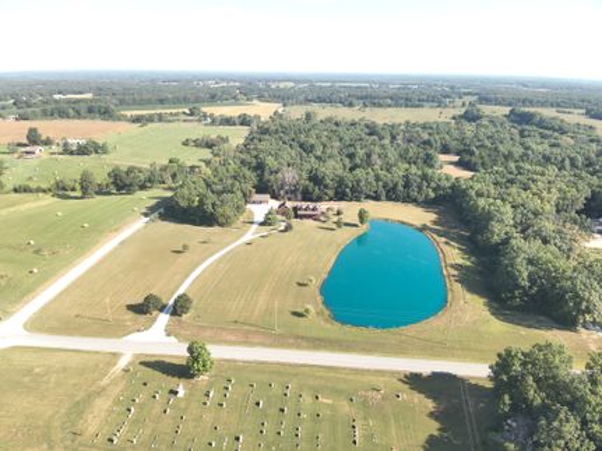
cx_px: 301
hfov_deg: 71.6
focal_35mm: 24
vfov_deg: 56.8
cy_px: 226
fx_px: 417
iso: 100
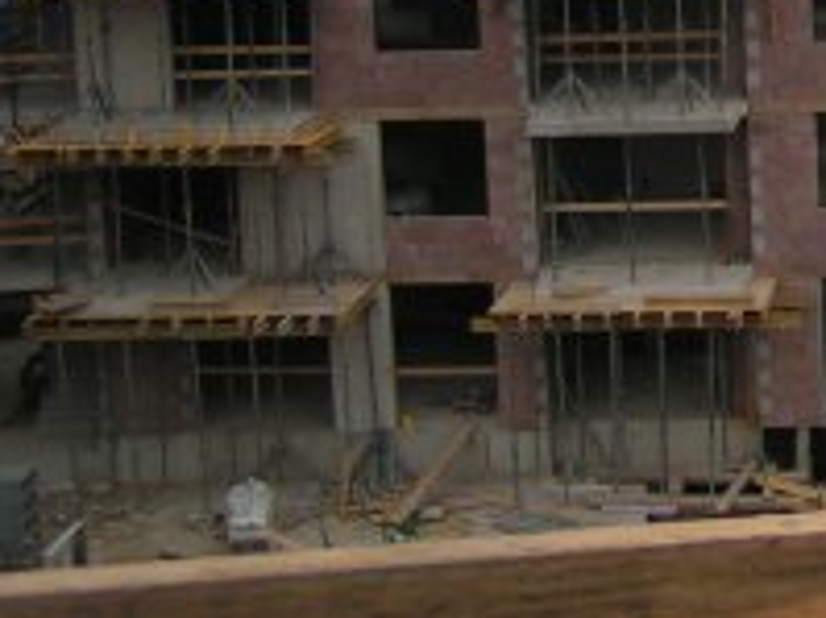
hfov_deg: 18.1
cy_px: -162
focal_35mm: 101
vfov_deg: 14.1
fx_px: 2409
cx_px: 1083
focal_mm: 5.8
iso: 50
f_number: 2.8
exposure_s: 1/200
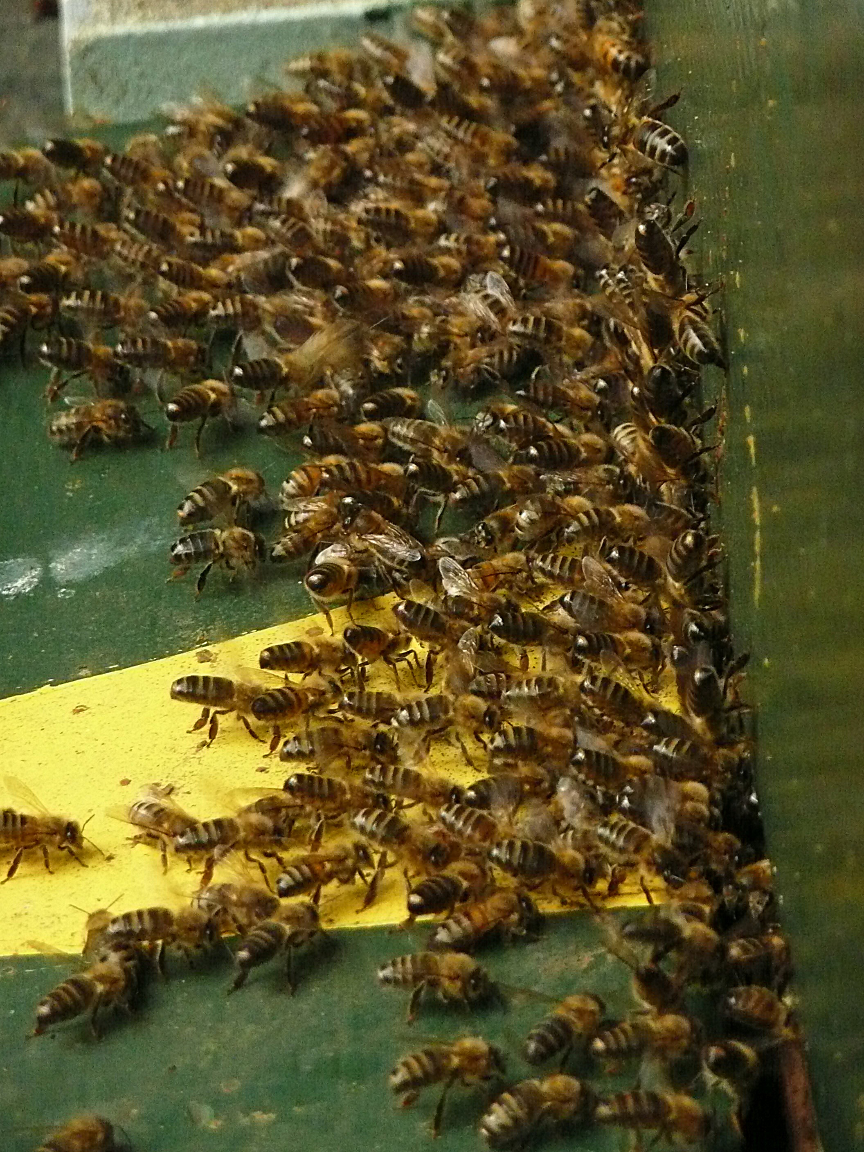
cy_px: 576
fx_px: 7588
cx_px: 432
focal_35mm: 228
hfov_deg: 6.5
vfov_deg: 8.7
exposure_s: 1/125
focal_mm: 37.5
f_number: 4.9
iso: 800
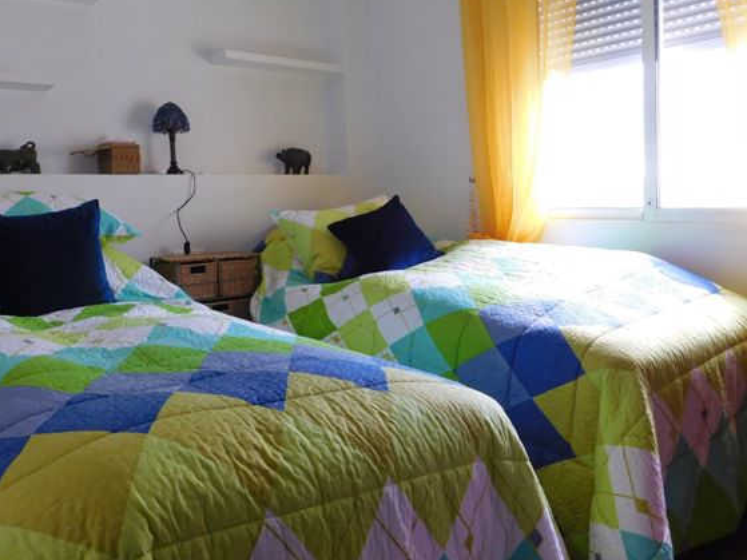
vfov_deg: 48.0
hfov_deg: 61.7
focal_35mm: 29
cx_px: 363
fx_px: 626
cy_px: 230
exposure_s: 1/40
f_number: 3
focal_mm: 4
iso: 125
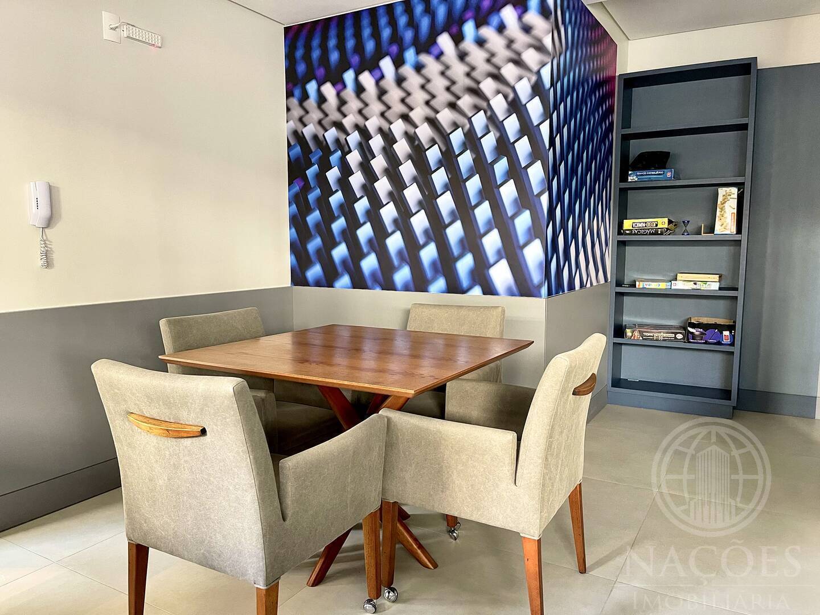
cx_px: 410
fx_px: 592
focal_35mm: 25
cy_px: 308
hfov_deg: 69.4
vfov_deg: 54.9
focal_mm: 5.1
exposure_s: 1/60
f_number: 1.6
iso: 320
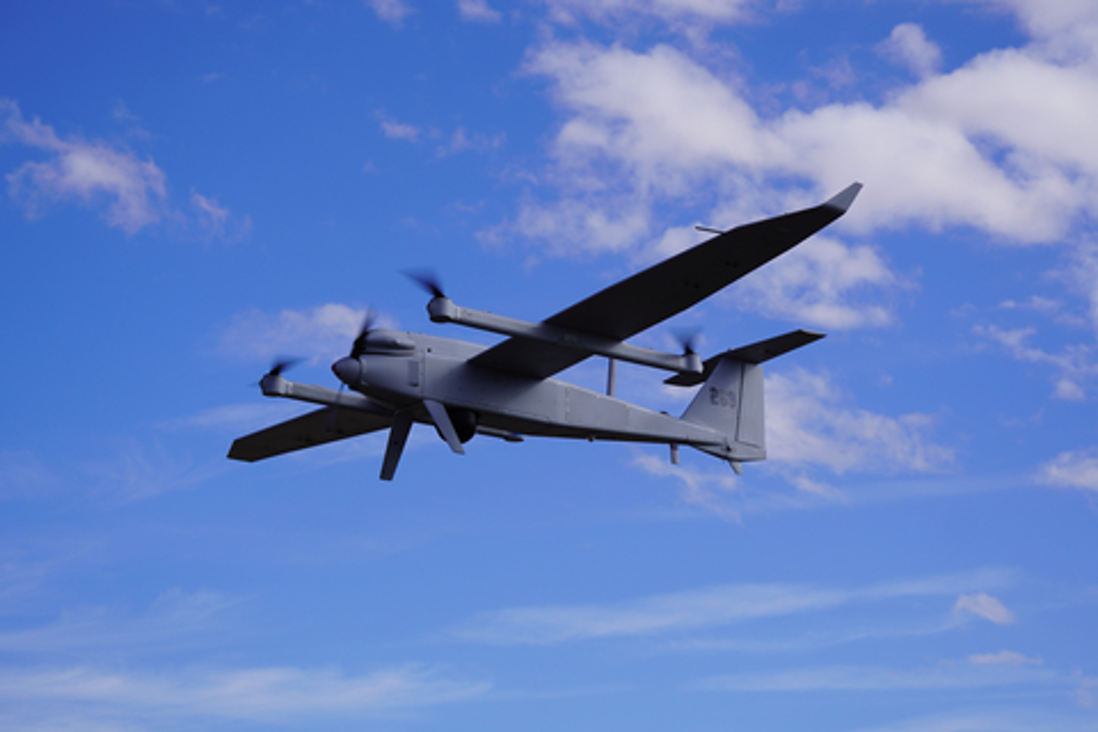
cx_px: 549
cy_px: 366
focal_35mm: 105
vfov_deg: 13.0
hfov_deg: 19.5
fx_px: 3202
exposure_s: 1/1000
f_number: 5
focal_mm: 70
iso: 100
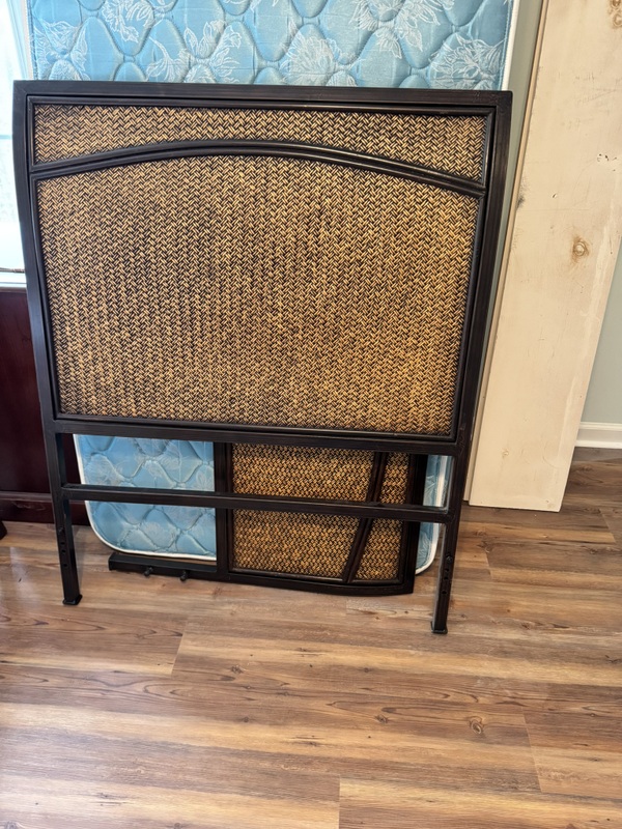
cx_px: 311
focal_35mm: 24
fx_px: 575
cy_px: 414
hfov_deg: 56.8
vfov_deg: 71.6
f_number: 1.78
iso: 500
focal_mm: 6.76
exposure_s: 1/60
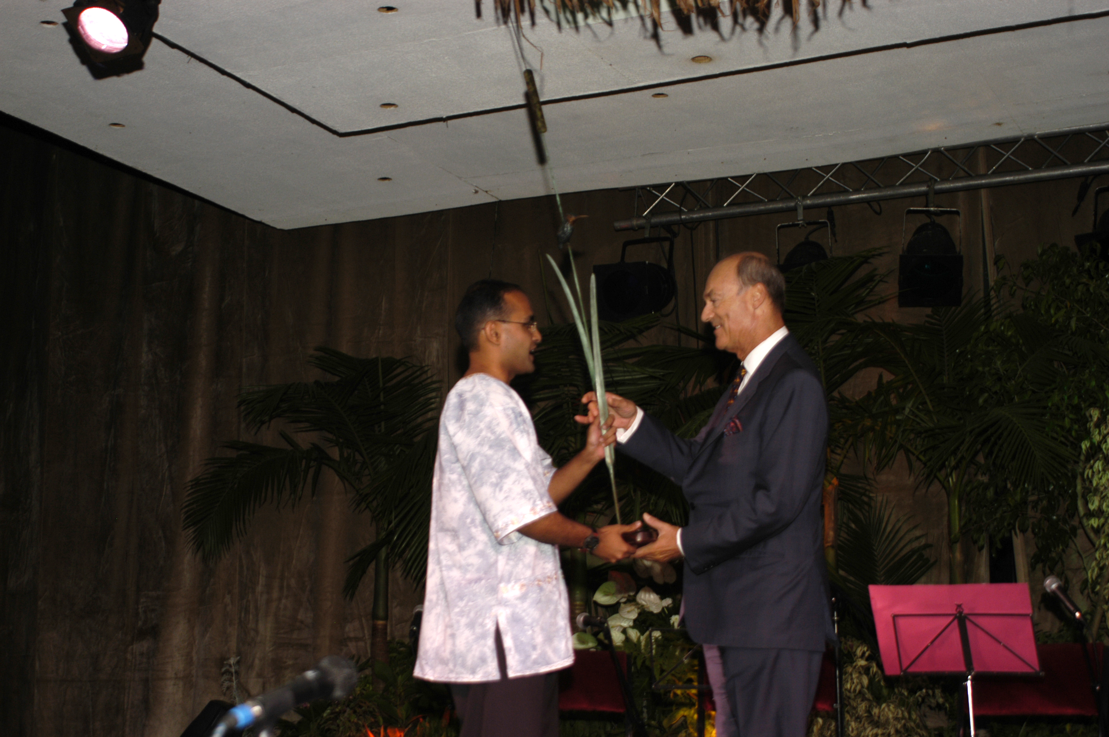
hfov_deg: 33.4
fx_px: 1847
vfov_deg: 22.6
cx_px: 554
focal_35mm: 60
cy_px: 368
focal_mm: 40
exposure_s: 1/60
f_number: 5
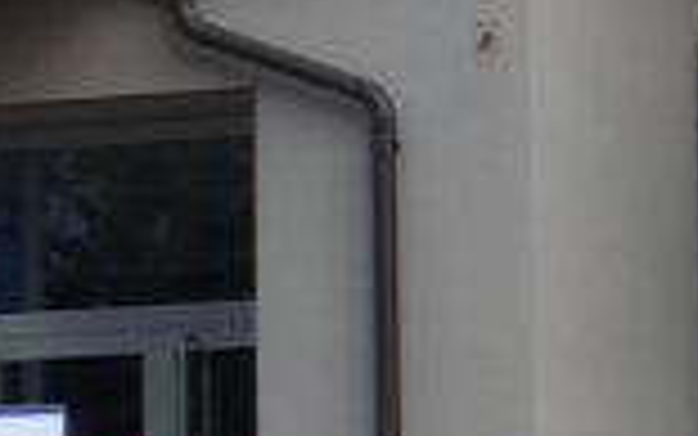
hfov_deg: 4.5
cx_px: 2099
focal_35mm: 450
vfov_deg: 2.9
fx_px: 8563
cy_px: -351
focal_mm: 11.3
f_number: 3.4
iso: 80
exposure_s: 1/400
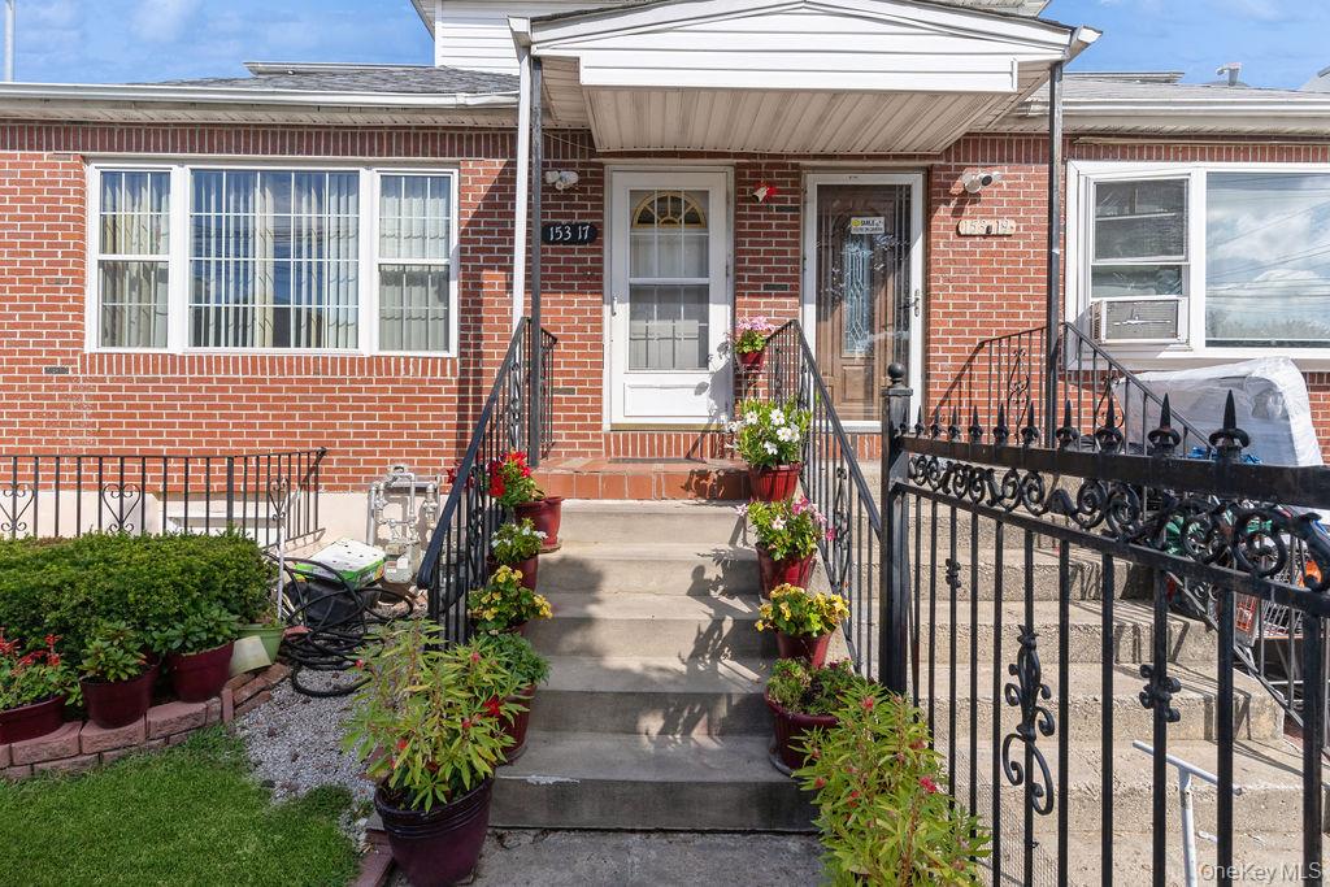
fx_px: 628
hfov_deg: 93.3
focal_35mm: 17
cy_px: 444
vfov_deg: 70.5
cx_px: 665
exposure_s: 1/800
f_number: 8
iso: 400
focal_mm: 17
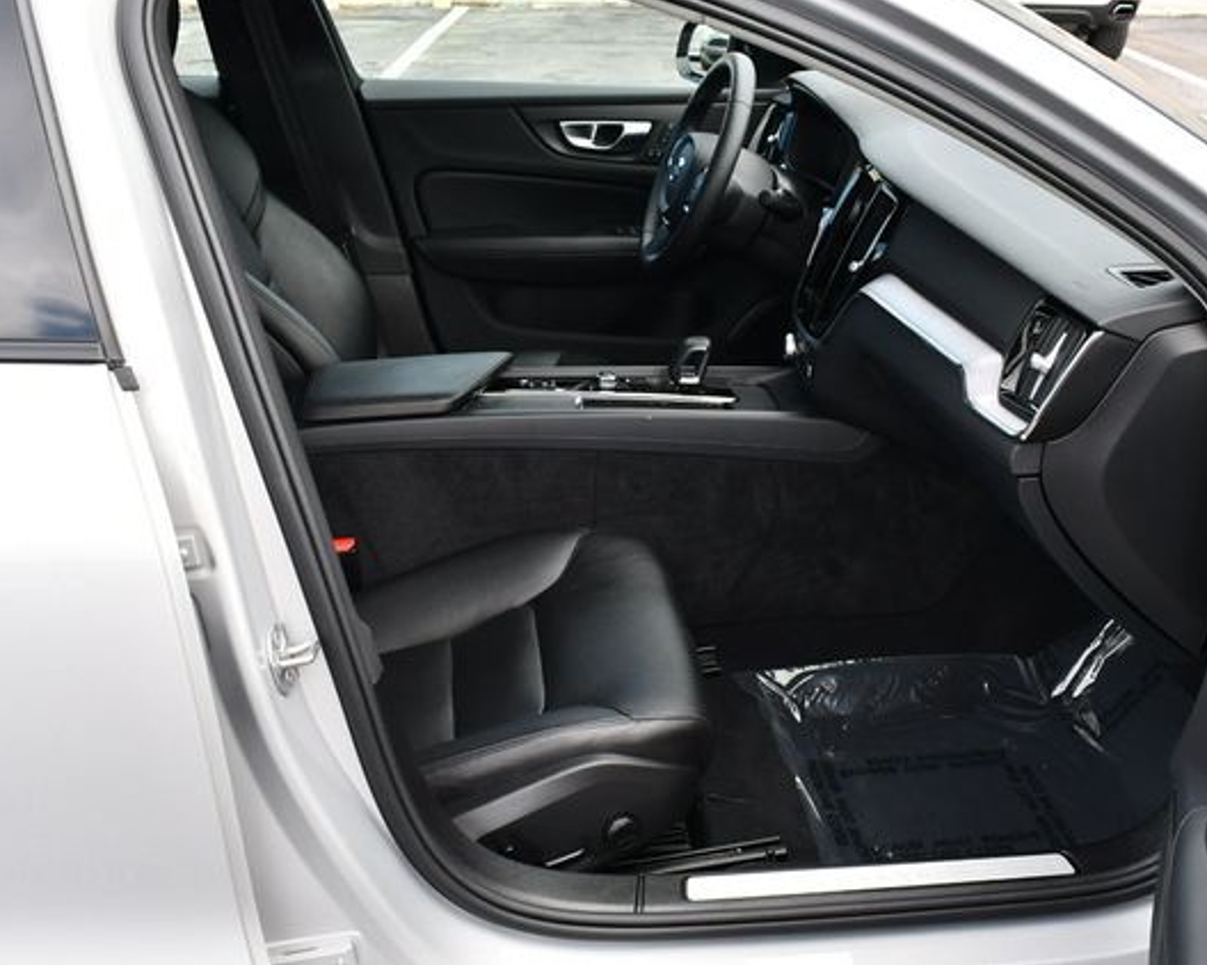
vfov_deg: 36.5
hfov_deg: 44.8
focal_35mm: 41
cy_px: 478
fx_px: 1464
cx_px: 633
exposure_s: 1/250
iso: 400
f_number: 5.6
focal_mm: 18
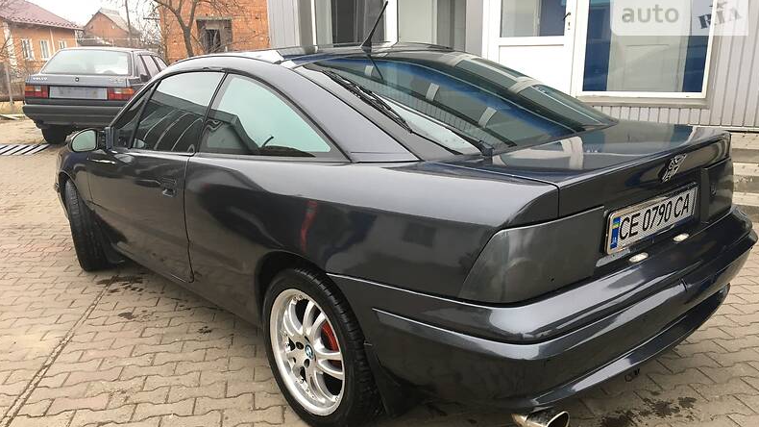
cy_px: 271
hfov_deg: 61.0
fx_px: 644
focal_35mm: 32
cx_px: 379
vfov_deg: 36.4
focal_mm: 4.2
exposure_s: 1/33
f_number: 2.2
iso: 64
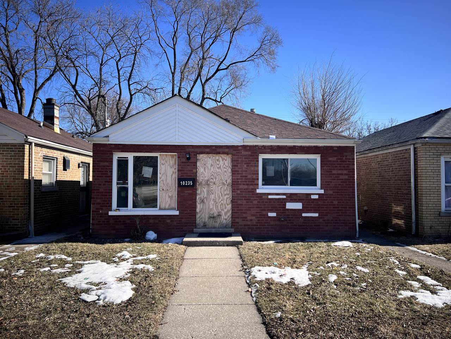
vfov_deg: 53.1
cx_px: 226
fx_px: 339
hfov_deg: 67.3
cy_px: 170
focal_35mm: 26
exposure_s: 1/3165
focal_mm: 5.7
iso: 50
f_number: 1.5
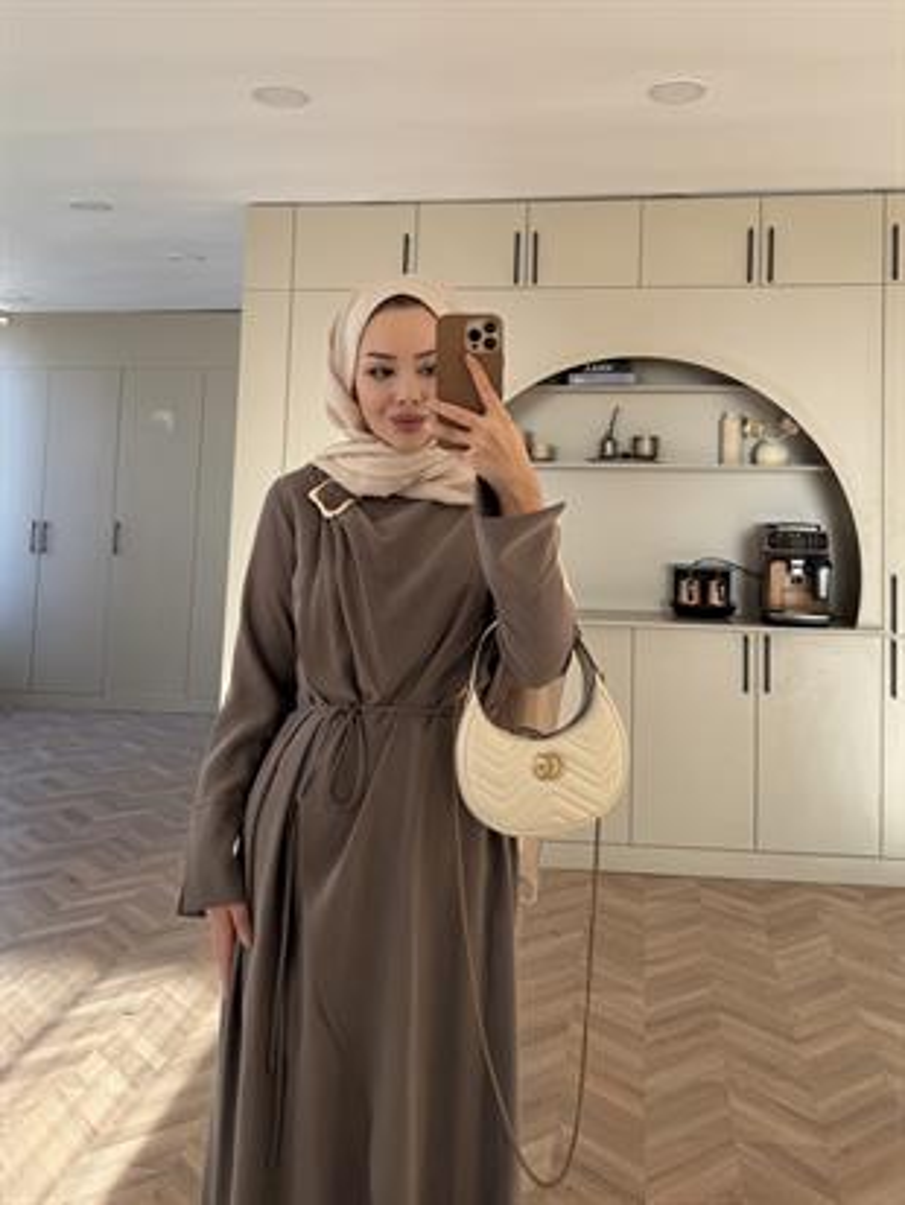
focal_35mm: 24
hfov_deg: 56.8
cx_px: 452
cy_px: 602
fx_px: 836
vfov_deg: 71.6
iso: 64
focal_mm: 6.76
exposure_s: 1/121
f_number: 1.78
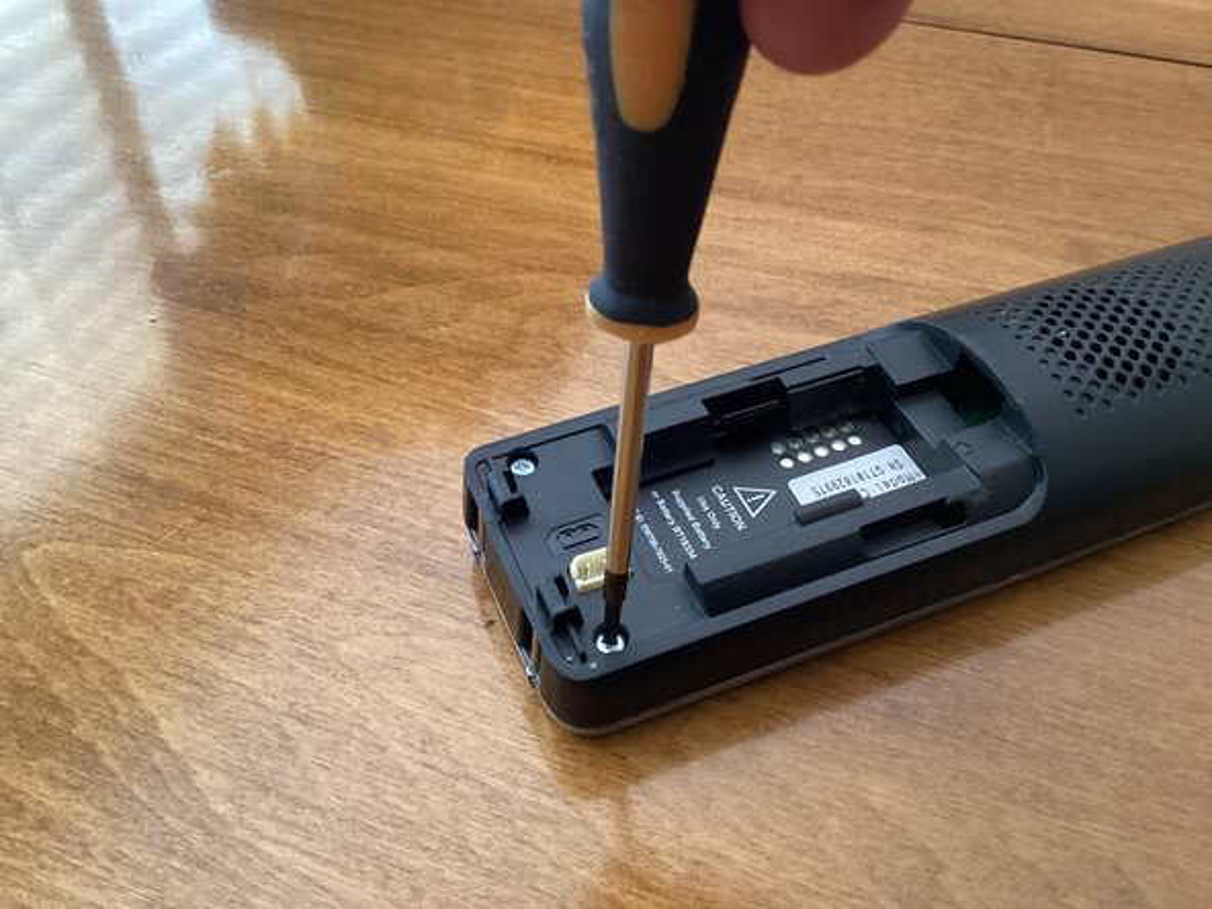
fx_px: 1085
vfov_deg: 45.4
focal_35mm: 31
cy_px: 454
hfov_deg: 58.4
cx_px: 606
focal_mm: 3.3
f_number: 2.4
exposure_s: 1/33
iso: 400
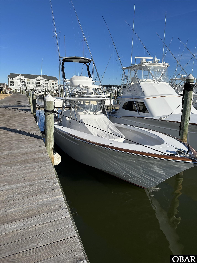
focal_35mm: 24
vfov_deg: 71.6
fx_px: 182
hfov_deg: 56.8
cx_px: 98
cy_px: 132
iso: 80
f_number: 1.78
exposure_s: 1/7042
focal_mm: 6.86
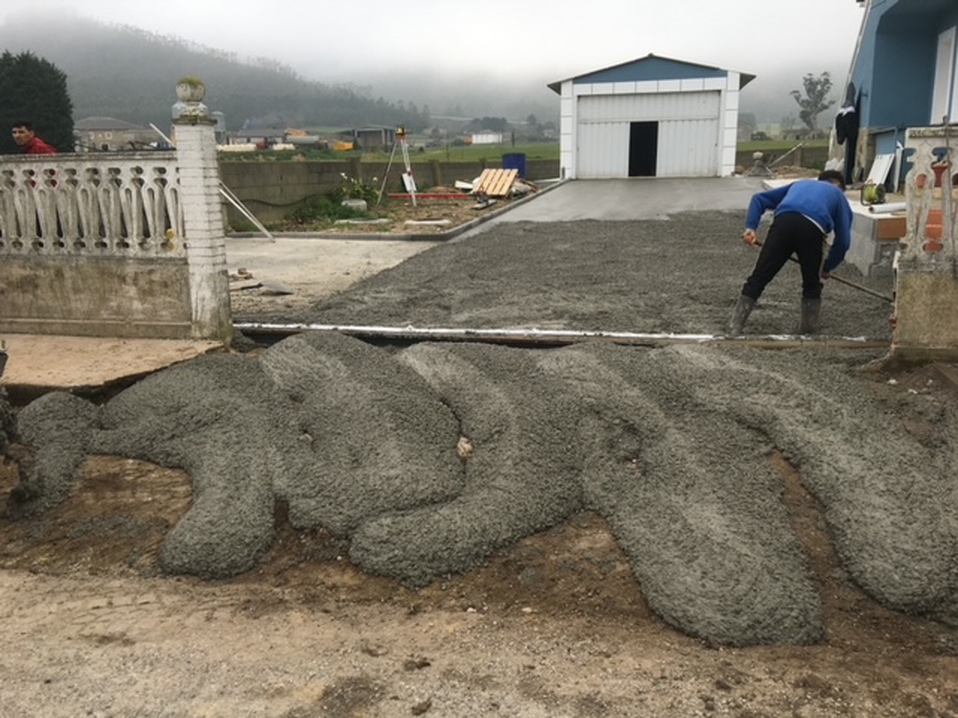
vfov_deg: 48.2
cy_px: 359
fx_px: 803
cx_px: 479
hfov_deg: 61.7
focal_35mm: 29
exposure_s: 1/346
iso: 25
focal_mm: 4.15
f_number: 2.2
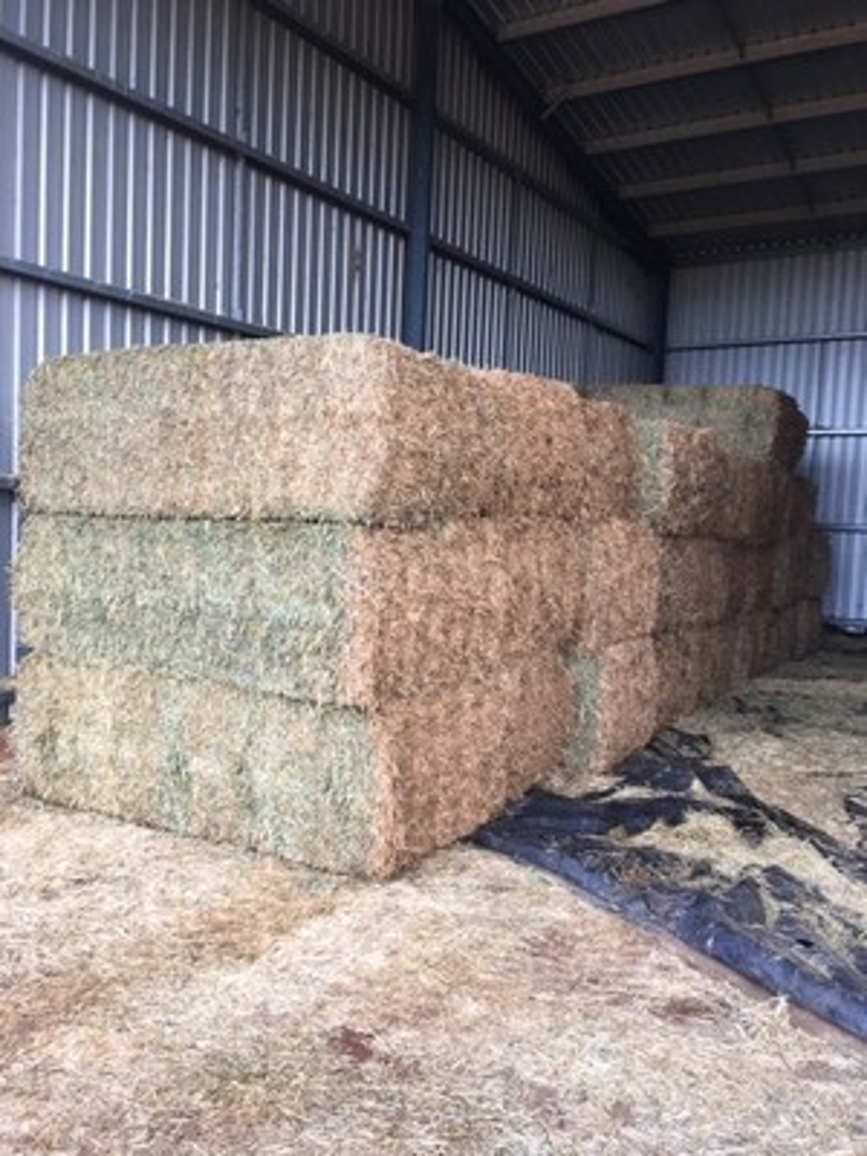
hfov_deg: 48.2
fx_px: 968
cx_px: 434
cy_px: 578
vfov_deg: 61.7
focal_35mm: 29
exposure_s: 1/50
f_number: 2.2
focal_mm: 4.15
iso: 32
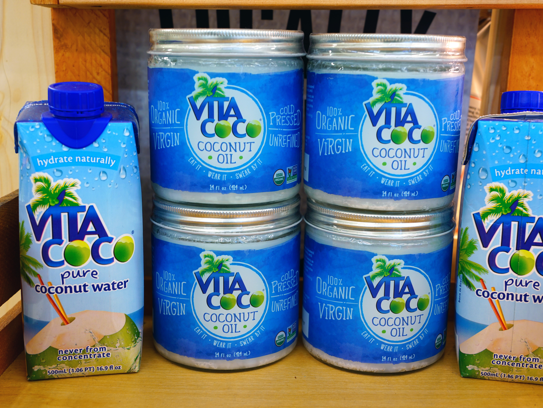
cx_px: 299
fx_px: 690
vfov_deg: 32.9
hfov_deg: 42.9
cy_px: 205
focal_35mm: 44
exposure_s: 1/6
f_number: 7.1
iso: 250
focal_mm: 40
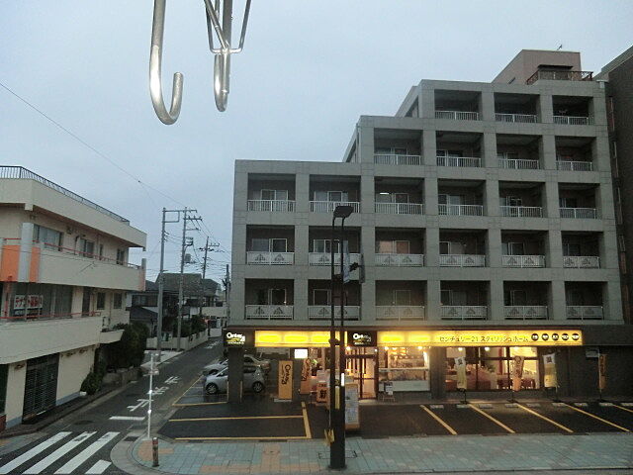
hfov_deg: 71.6
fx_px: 439
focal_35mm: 24
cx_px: 316
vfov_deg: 56.8
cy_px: 238
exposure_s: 1/60
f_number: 3.2
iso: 400
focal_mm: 4.3
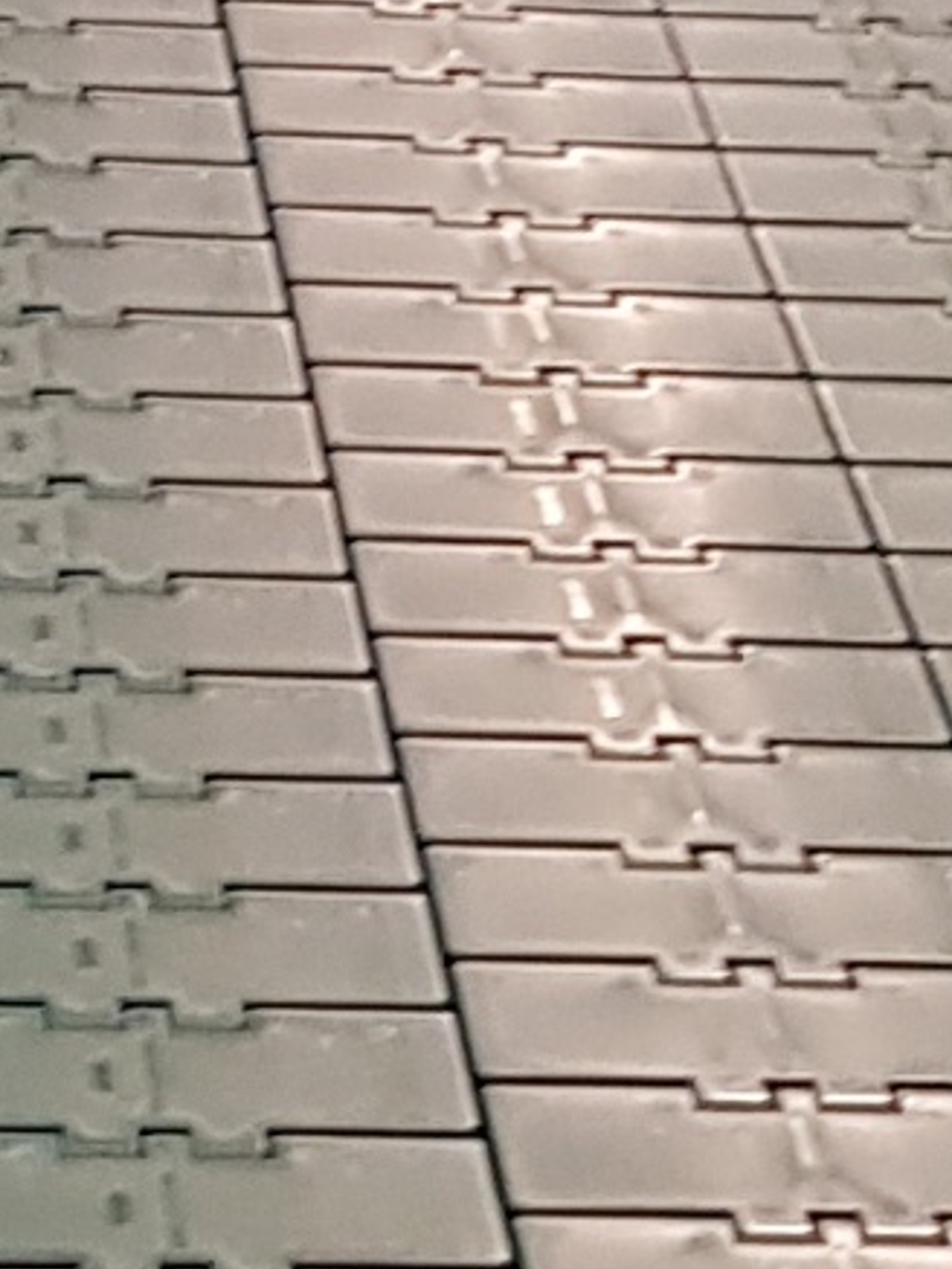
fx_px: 7110
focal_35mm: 194
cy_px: 1098
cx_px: 520
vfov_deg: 10.2
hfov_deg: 7.7
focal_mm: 4.3
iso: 200
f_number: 1.7
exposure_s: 1/33
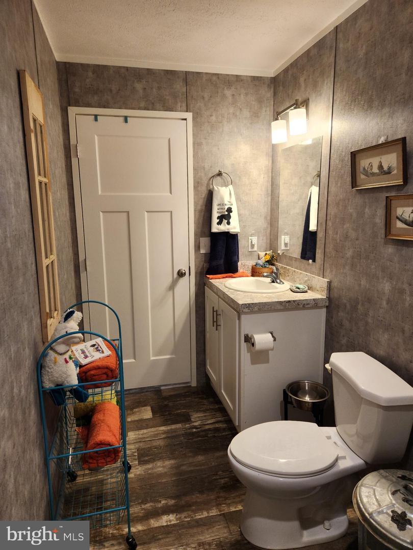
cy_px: 275
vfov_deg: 73.9
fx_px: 366
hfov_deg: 58.9
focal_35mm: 23
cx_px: 206
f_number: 1.8
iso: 200
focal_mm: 5.4
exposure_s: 1/120
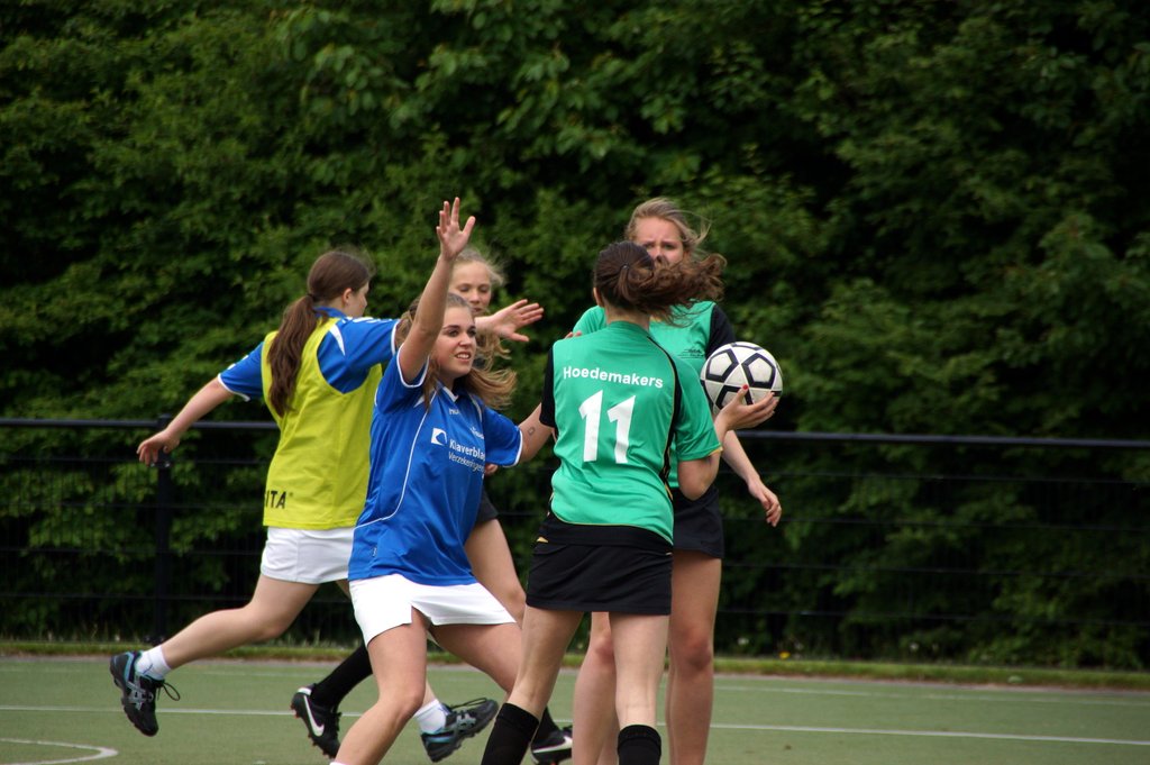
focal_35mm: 375
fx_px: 11969
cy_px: 382
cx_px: 575
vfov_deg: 3.7
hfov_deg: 5.5
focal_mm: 250
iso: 320
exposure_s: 1/1000
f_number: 6.3
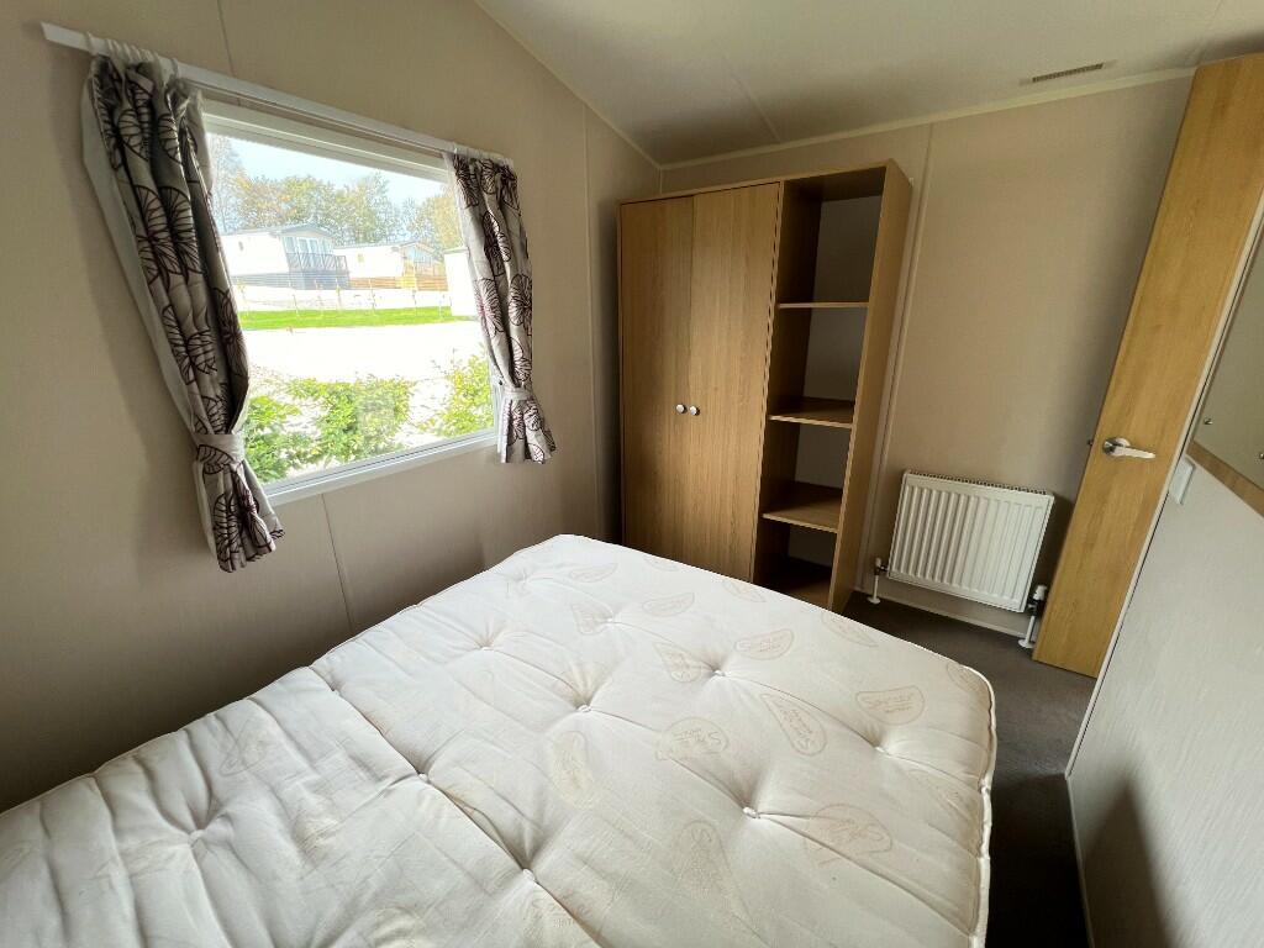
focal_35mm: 13
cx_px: 632
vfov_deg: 89.9
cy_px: 474
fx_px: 475
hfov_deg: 106.2
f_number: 1.8
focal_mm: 1.57
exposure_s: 1/99
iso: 50
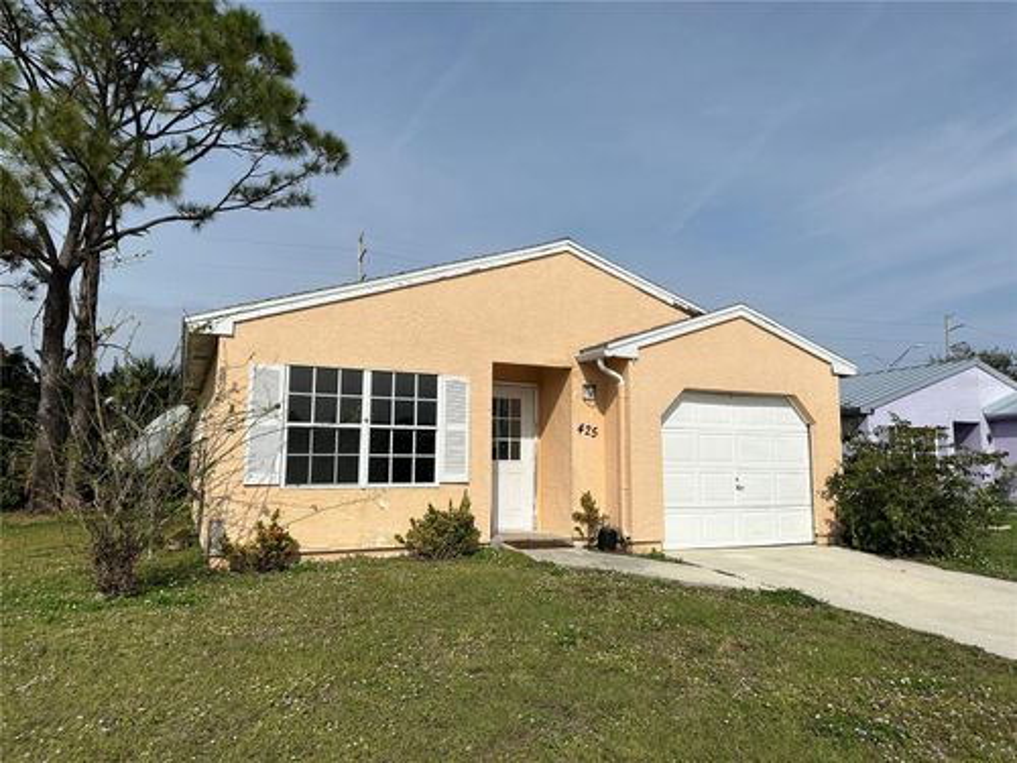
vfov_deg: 56.8
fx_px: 705
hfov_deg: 71.6
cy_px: 382
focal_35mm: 24
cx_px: 508
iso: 80
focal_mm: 6.86
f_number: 1.78
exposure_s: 1/13699
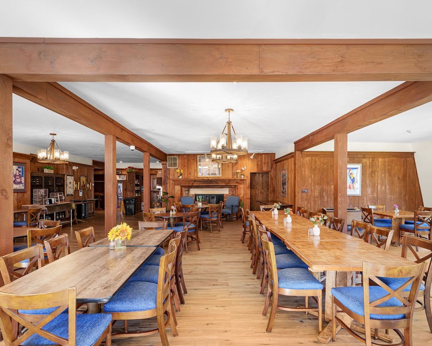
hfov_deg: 83.3
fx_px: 243
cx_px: 220
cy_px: 190
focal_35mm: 19
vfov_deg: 70.6
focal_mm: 14
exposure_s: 1/2
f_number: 9
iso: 250
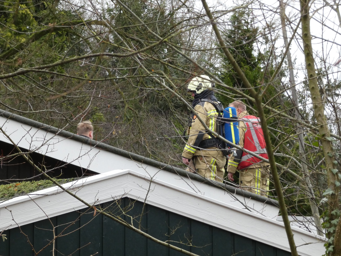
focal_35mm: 236
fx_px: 2325
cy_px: 128
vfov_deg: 6.3
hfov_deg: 8.4
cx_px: 170
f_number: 5.5
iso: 400
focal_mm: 42.3
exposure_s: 1/80
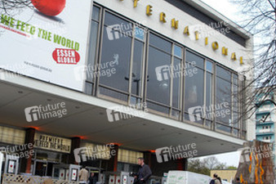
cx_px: 106
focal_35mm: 48
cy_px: 92
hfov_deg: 40.9
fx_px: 368
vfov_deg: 28.0
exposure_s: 1/125
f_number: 5.6
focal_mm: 24
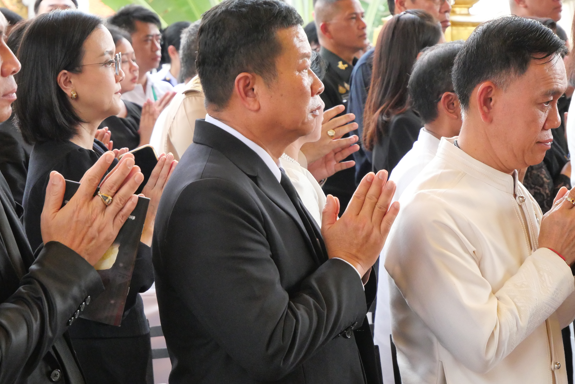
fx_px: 2126
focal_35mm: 133
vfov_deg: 10.3
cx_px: 307
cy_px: 176
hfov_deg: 15.4
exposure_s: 1/250
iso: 3200
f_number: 5.6
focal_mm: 57
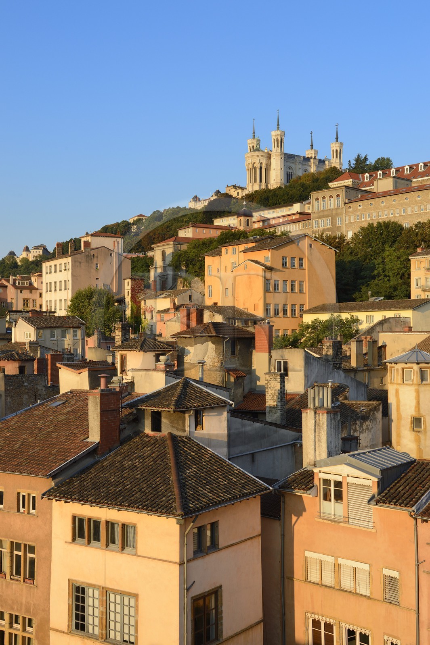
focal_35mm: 44
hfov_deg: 30.5
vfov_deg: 44.5
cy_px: 322
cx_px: 215
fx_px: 789
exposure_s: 1/160
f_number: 11
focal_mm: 44
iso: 200
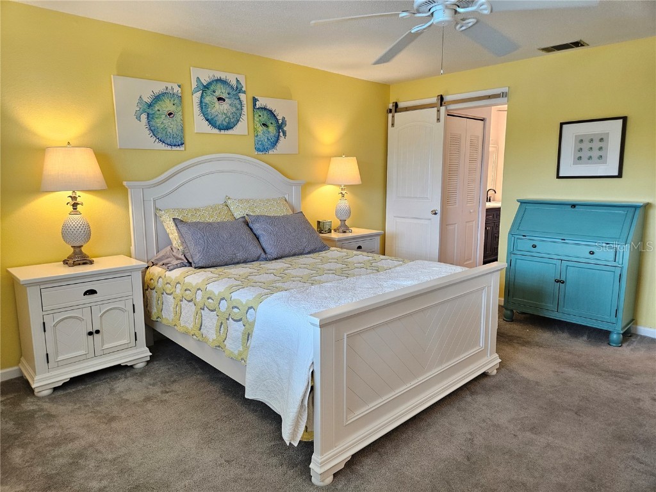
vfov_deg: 58.9
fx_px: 436
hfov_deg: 73.9
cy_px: 246
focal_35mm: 23
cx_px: 328
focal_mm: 5.4
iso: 400
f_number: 1.8
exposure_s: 1/120
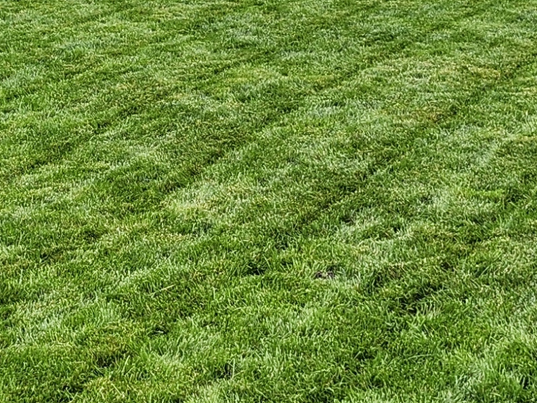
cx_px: 193
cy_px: 267
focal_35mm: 116
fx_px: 1800
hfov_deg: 16.9
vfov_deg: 12.8
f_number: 1.8
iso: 25
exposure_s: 1/711
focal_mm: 5.54
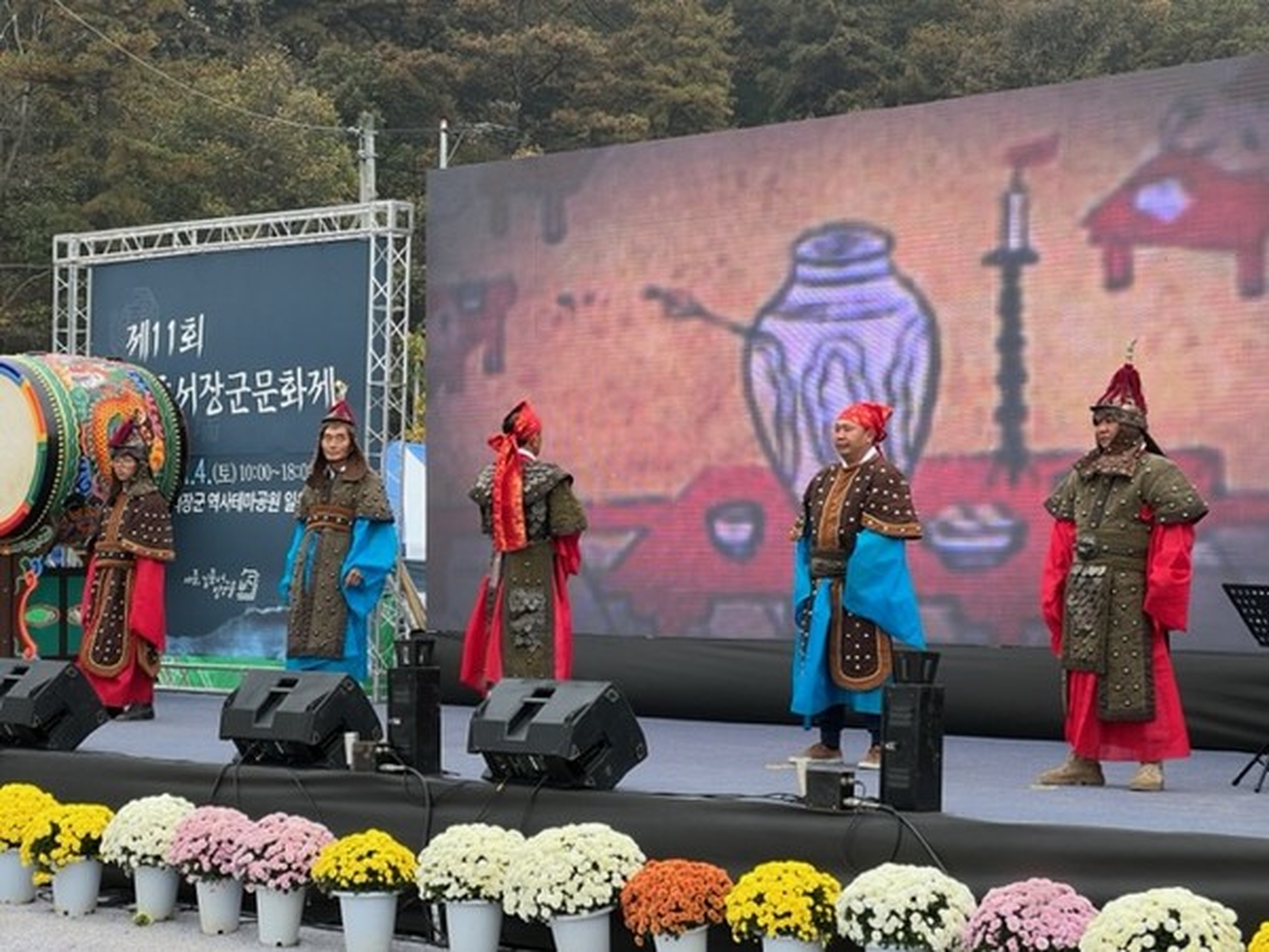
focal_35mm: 77
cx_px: 634
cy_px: 476
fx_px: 2823
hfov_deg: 25.3
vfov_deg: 19.1
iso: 32
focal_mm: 9
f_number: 2.8
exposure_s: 1/122
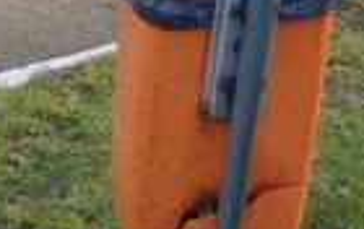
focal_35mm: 218
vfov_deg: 5.5
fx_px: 2166
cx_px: -70
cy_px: -569
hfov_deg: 9.5
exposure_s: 1/250
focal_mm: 5.7
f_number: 3.6
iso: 200
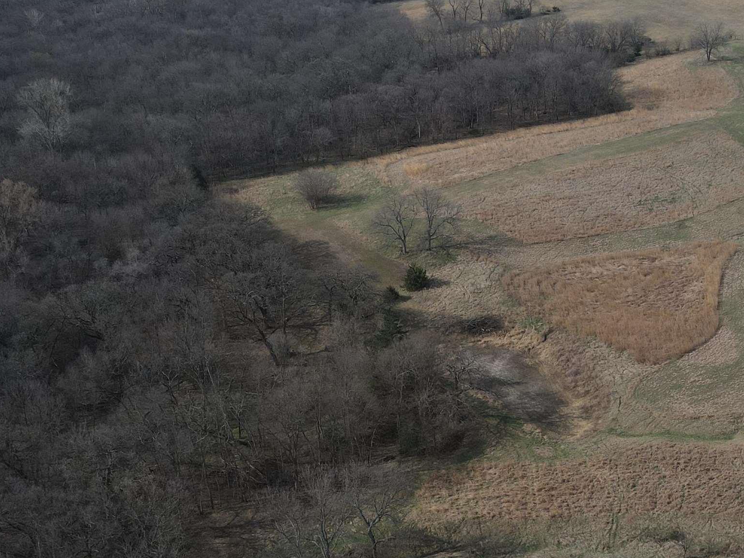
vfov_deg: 30.0
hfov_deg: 39.1
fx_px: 1032
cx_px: 507
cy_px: 385
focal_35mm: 48
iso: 100
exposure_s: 1/725
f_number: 2.8
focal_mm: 4.5
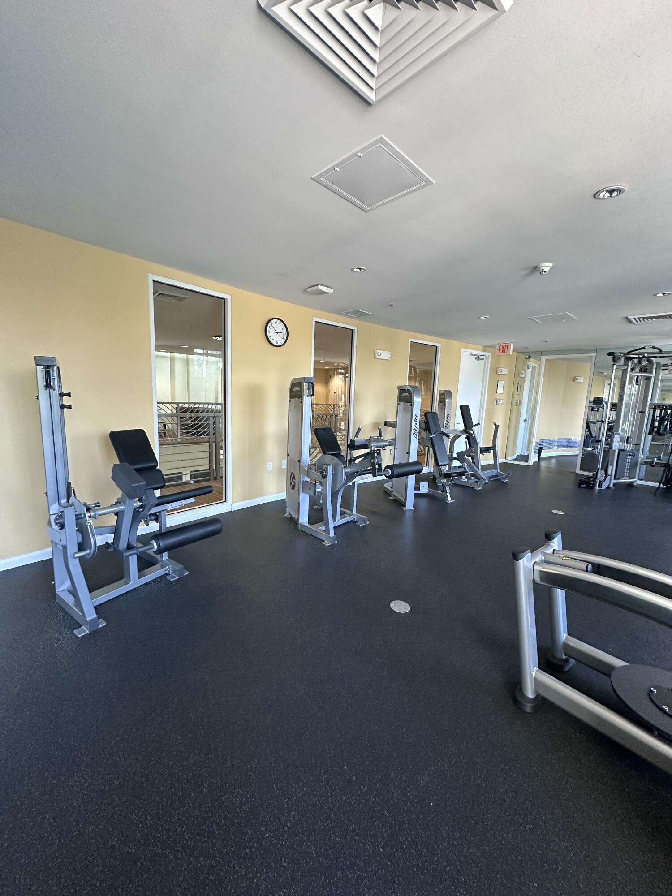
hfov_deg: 85.7
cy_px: 448
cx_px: 336
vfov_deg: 102.1
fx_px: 362
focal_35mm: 14
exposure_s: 1/120
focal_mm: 2.22
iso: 250
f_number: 2.2
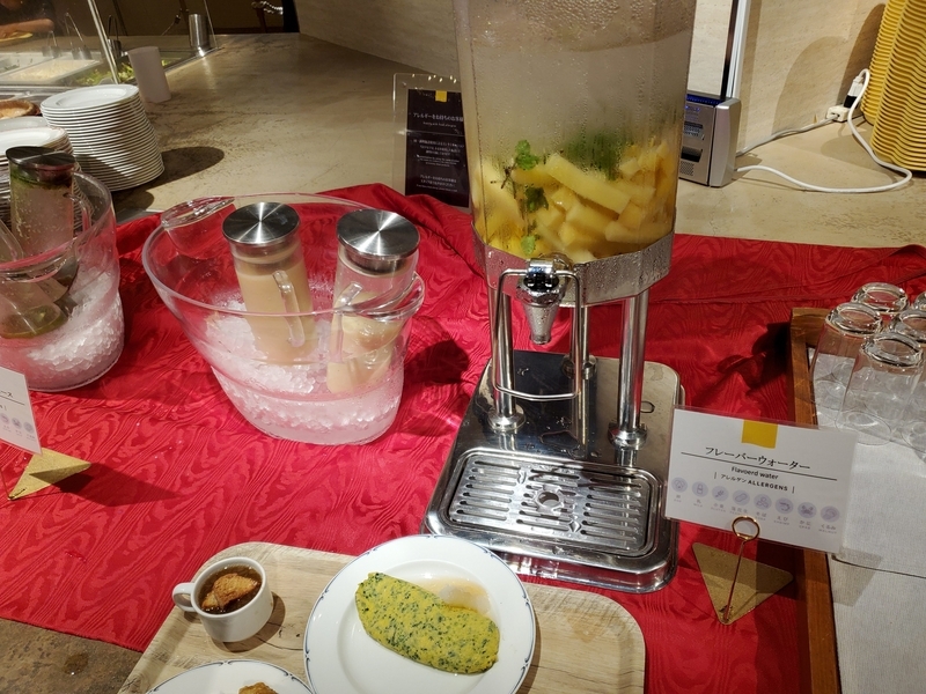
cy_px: 347
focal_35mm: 26
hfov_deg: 67.3
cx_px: 463
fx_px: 696
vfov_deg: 53.1
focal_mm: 4.3
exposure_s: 1/120
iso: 125
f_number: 1.5
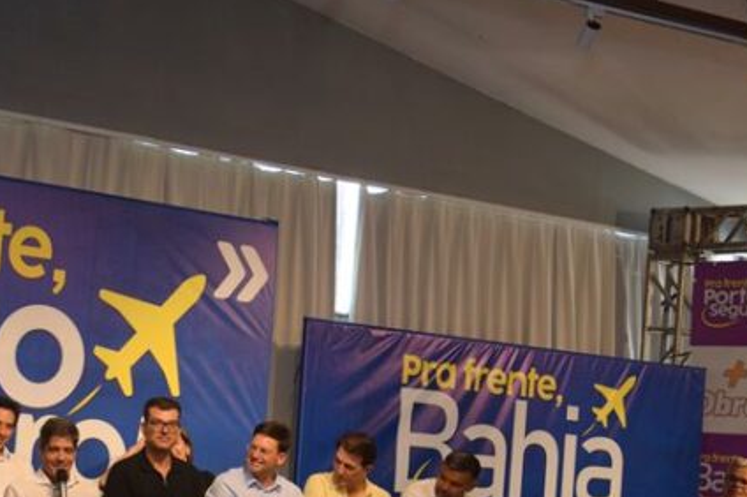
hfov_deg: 22.0
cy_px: 340
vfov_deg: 14.8
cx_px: 185
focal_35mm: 92
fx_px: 1905
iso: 800
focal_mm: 35
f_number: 4.5
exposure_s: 1/80
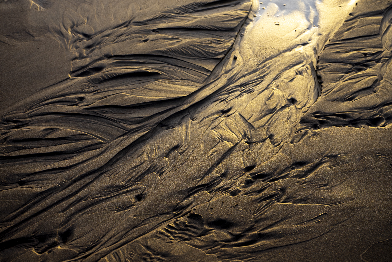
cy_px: 131
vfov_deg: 19.5
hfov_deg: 28.8
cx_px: 196
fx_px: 762
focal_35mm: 70
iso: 100
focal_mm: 70
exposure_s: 1/80
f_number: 7.1
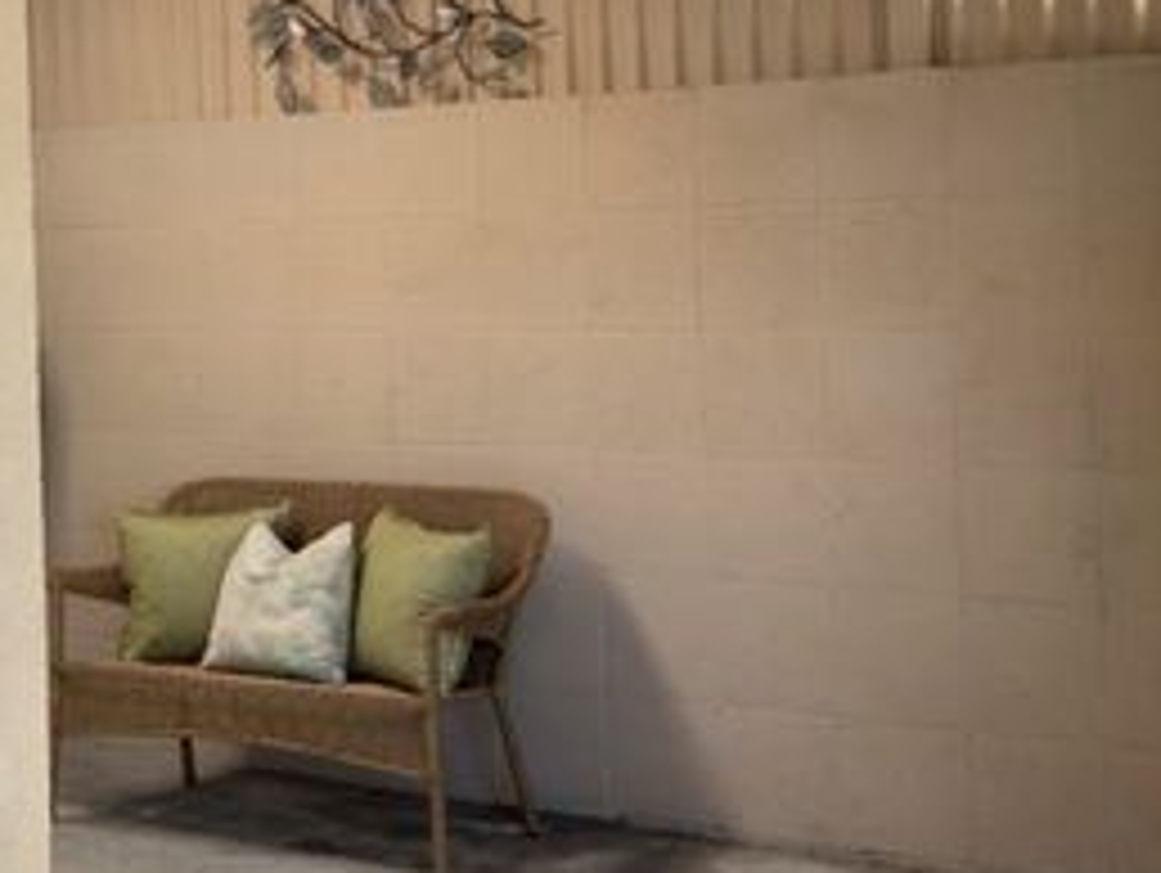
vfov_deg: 21.3
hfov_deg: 27.5
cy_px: 331
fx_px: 2316
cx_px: 207
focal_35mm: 69
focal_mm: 6.76
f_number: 1.78
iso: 80
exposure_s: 1/156
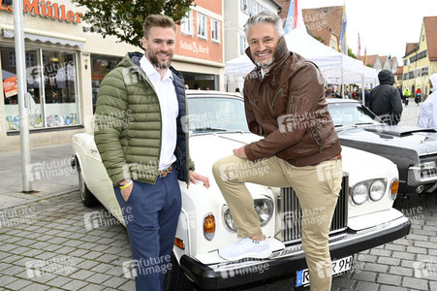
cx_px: 218
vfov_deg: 38.3
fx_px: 418
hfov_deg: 55.1
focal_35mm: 34
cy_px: 146
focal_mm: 34.5
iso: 320
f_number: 6.3
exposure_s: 1/160
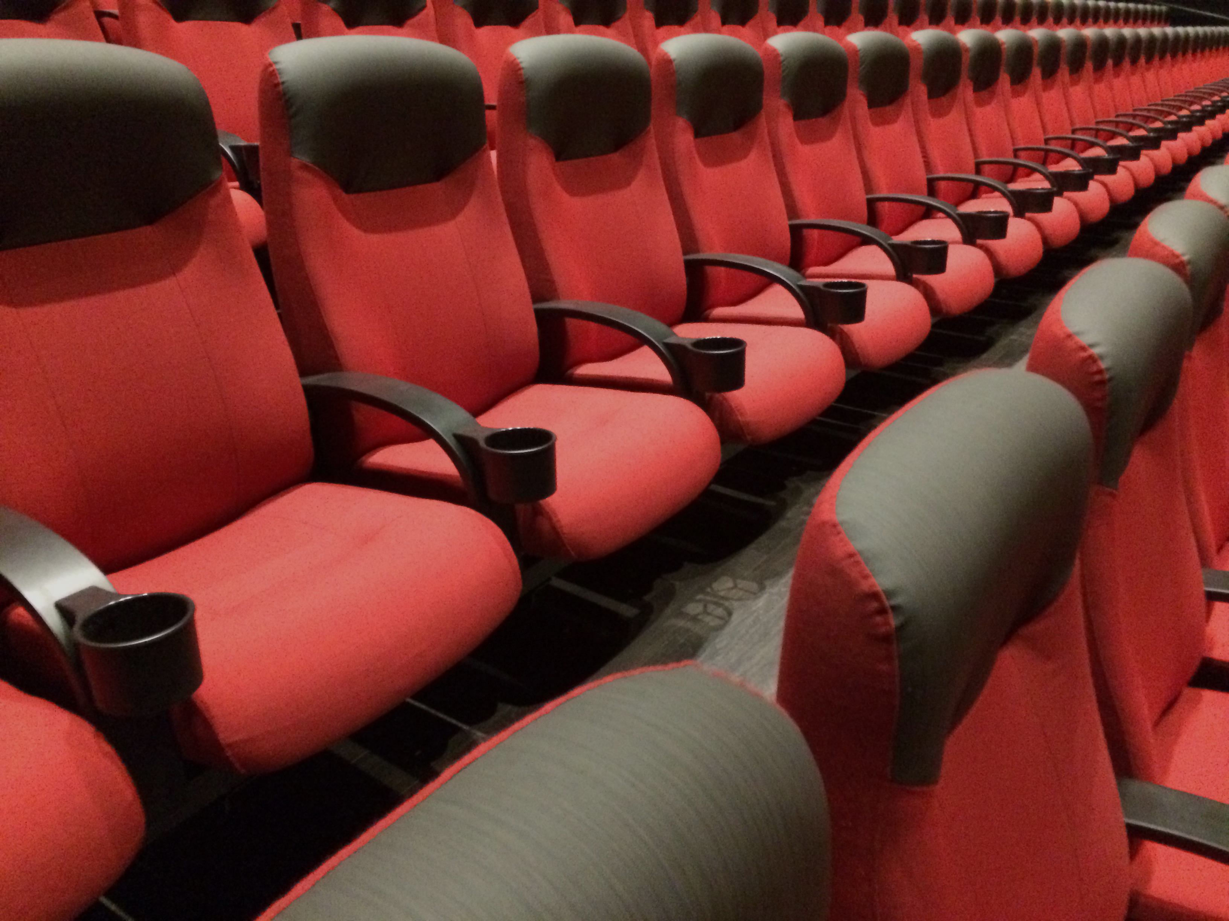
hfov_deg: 61.7
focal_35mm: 29
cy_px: 460
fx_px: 1030
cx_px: 614
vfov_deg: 48.2
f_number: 2.2
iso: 1000
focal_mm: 4.15
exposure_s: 1/15
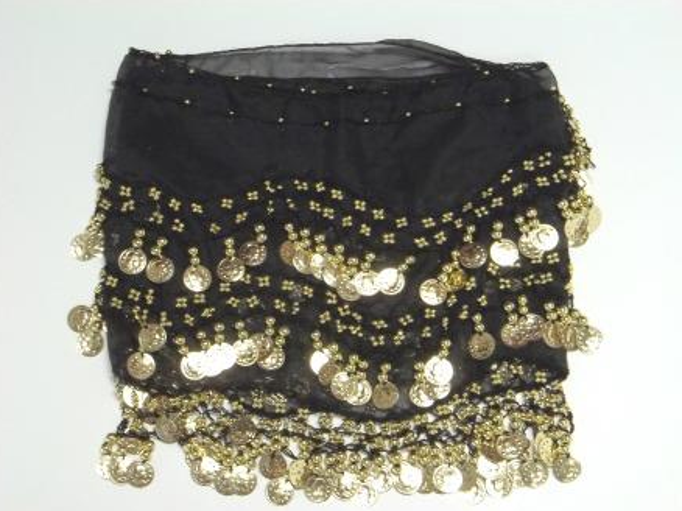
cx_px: 338
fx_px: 1733
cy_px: 257
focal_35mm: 88
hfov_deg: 22.3
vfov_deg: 16.8
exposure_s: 1/40
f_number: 4.5
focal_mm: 15.4
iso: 160
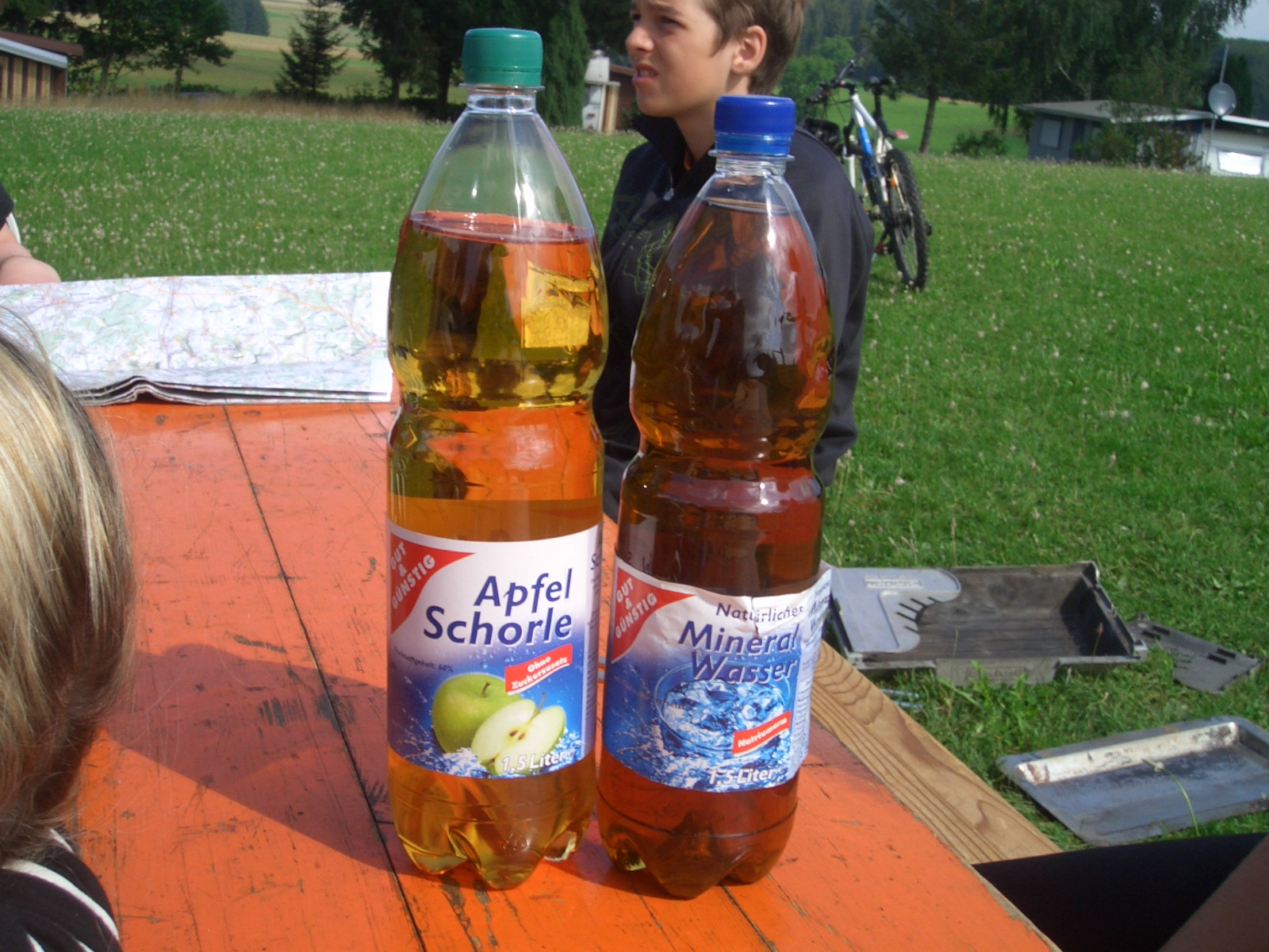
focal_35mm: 43
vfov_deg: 33.6
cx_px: 634
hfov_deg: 43.9
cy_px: 476
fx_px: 1576
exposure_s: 1/400
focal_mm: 5.7
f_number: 4.3
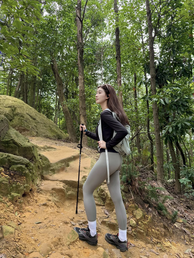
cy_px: 129
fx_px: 179
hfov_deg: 56.8
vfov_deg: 71.6
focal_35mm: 24
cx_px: 97
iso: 125
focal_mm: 6.76
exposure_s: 1/230
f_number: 1.78
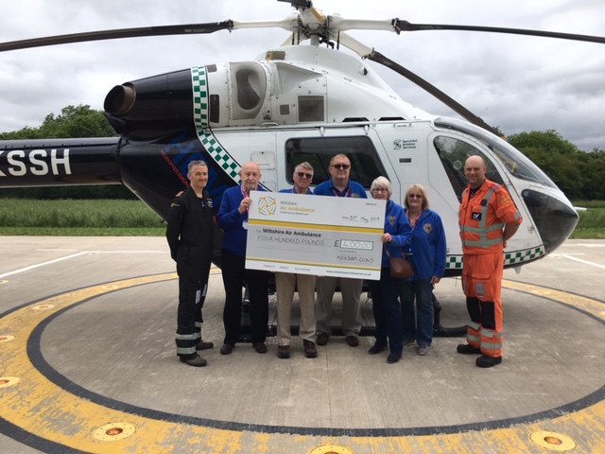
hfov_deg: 61.7
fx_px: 507
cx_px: 302
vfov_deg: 48.2
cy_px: 227
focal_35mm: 29
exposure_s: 1/1202
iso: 25
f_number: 2.2
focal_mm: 4.15
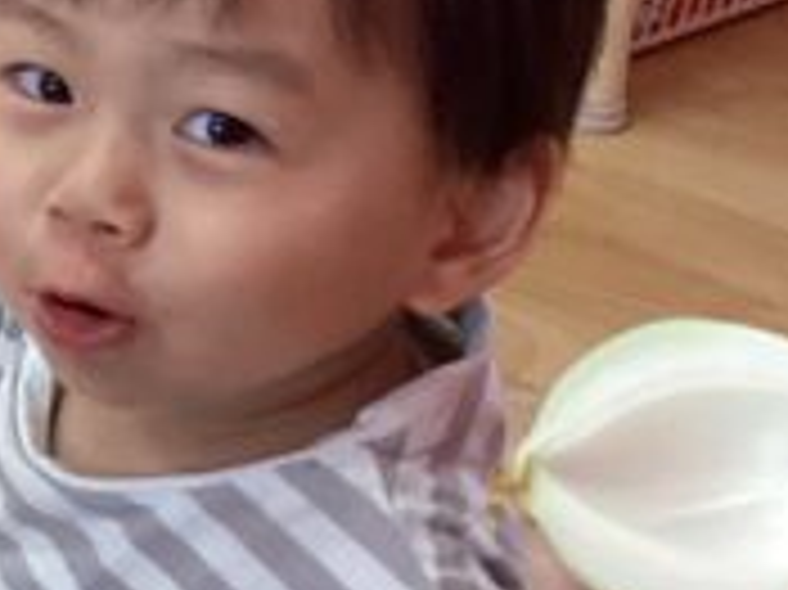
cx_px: -910
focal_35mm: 136
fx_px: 3094
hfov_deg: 12.4
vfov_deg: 10.6
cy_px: -176
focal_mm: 3.3
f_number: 2.4
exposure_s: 1/50
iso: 125
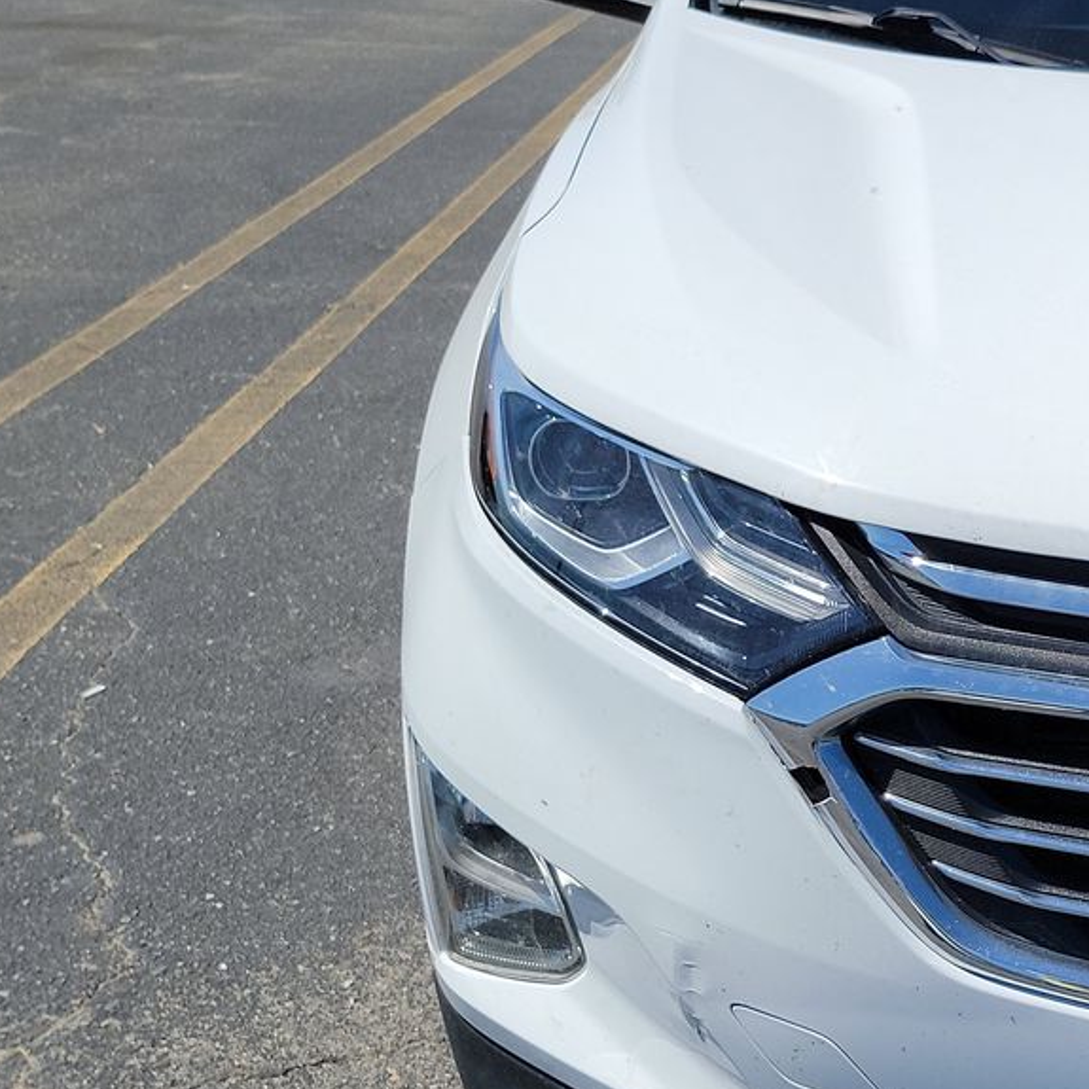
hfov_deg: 26.6
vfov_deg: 29.1
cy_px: 602
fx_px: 2100
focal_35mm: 59
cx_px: 1216
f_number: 1.8
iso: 50
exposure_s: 1/1508
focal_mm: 6.7
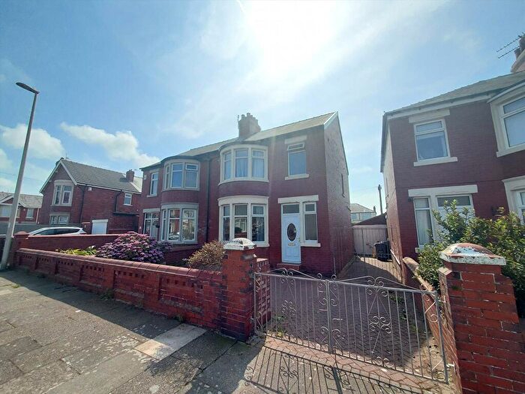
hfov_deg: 106.2
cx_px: 262
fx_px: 197
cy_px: 197
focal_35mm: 13
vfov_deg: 89.9
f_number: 2.2
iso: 50
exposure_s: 1/723
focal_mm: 1.42
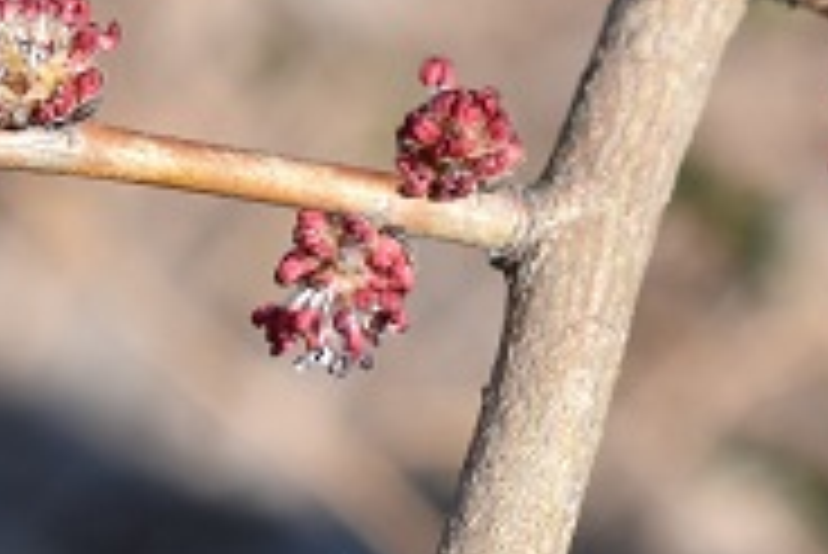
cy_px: 59
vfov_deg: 3.4
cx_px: 828
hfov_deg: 5.1
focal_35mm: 403
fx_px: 9286
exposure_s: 1/250
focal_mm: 55
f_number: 8
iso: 200
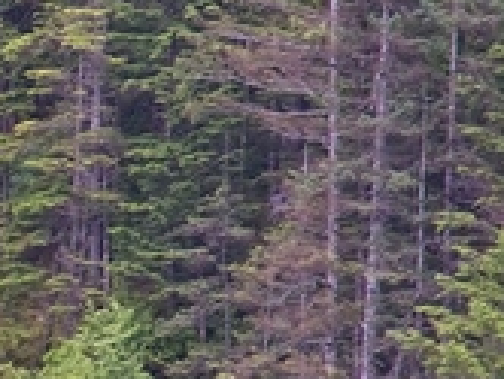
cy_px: 394
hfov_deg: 2.2
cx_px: -959
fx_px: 12948
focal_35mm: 888
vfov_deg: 1.7
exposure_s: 1/250
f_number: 4
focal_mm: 120
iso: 320
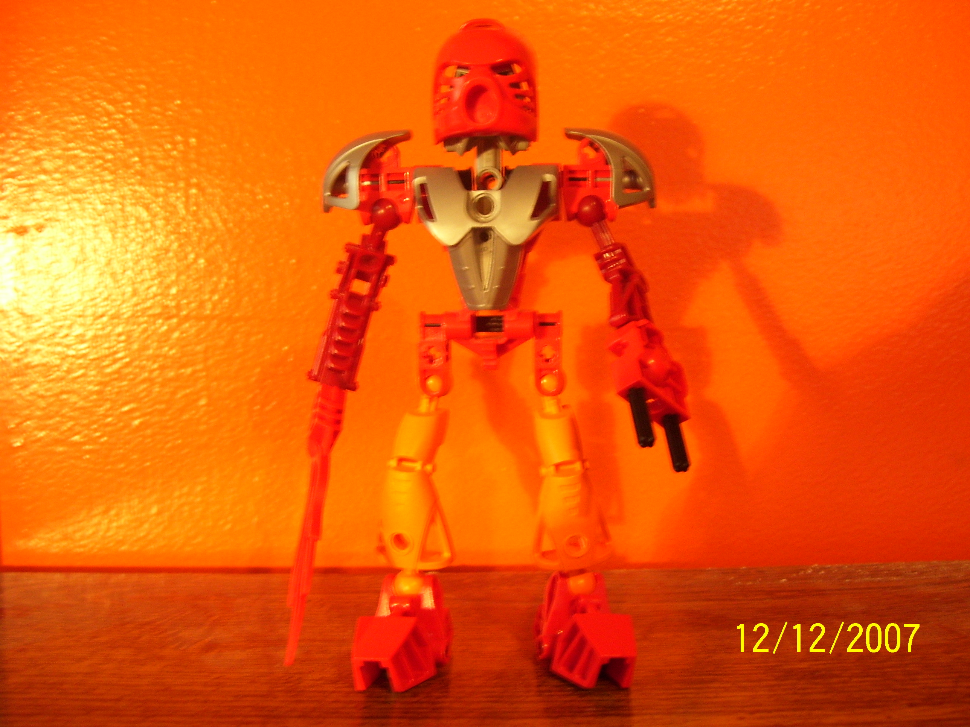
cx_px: 485
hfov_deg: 50.1
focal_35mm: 37
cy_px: 364
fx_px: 1037
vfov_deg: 38.7
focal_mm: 6
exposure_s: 1/8
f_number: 2.7
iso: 160
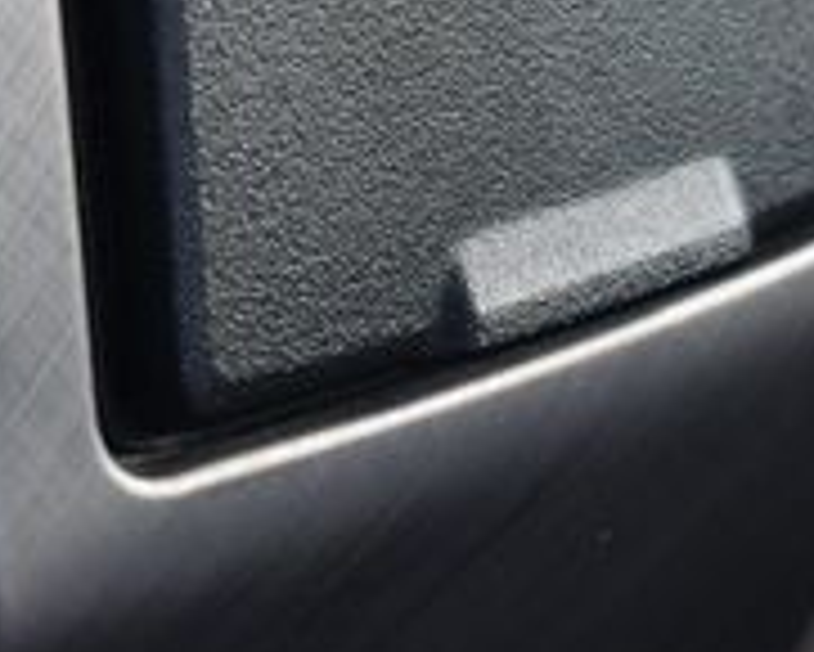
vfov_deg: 6.7
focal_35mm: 229
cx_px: 468
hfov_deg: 8.4
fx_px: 5520
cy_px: -126
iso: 1000
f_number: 5.3
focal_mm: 46
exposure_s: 1/125
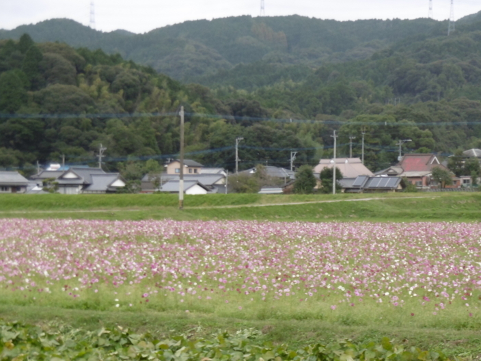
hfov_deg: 15.0
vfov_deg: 11.3
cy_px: 258
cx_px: 342
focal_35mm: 131
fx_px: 1820
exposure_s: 1/100
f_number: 4.7
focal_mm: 16.2
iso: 100
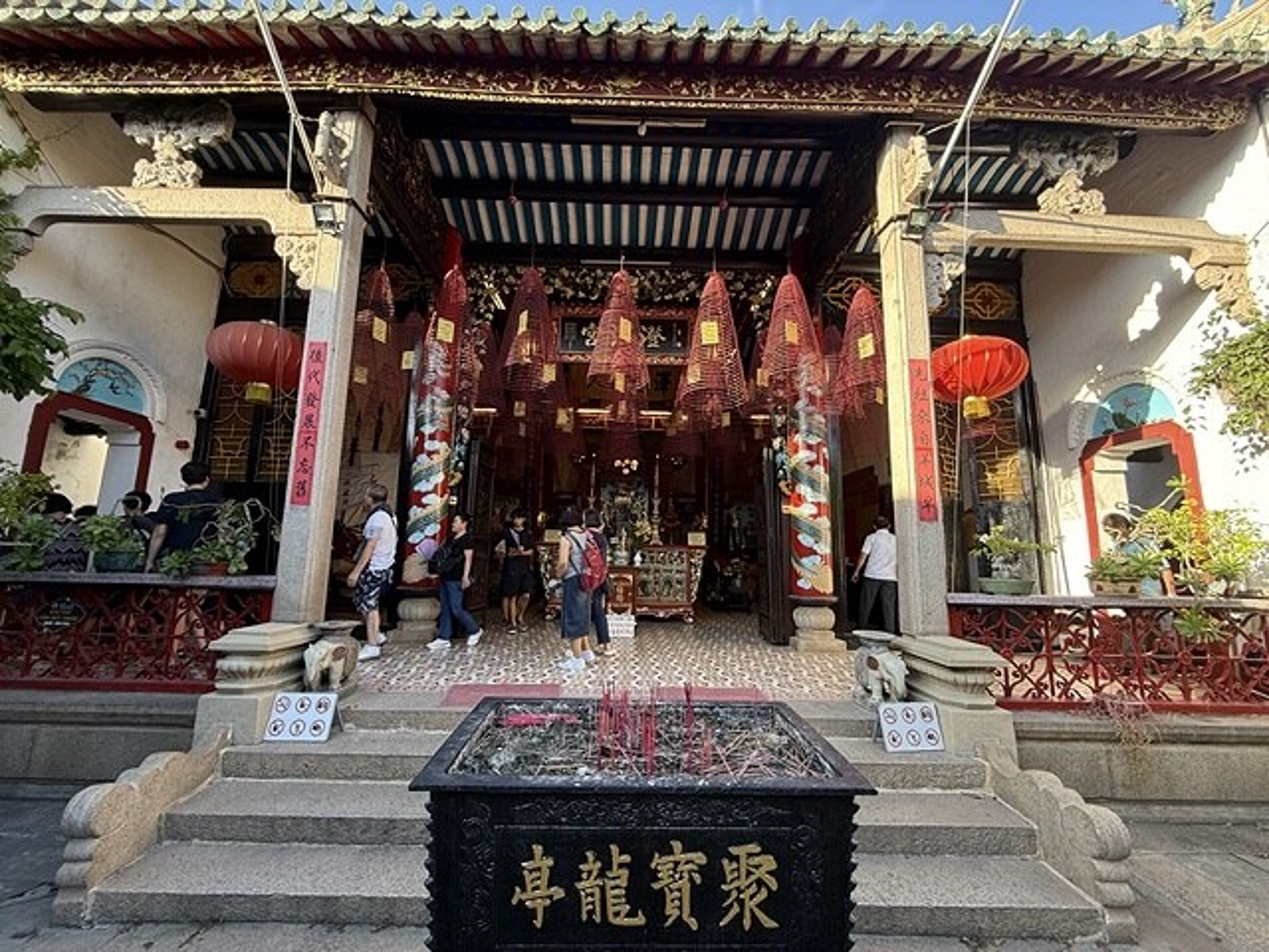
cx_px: 634
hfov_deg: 102.1
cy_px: 476
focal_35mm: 14
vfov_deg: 85.7
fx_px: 513
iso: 64
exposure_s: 1/120
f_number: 2.2
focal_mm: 2.22
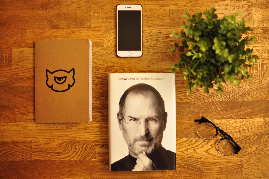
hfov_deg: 37.9
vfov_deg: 25.7
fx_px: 392
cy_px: 90
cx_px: 134
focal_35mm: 52
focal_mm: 35
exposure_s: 1/100
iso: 400
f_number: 1.8
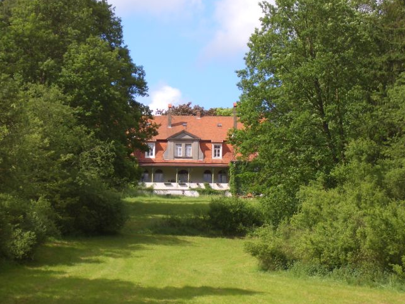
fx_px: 1533
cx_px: 181
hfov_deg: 15.0
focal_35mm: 131
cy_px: 155
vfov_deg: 11.3
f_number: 4.8
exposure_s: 1/250
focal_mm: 17.4
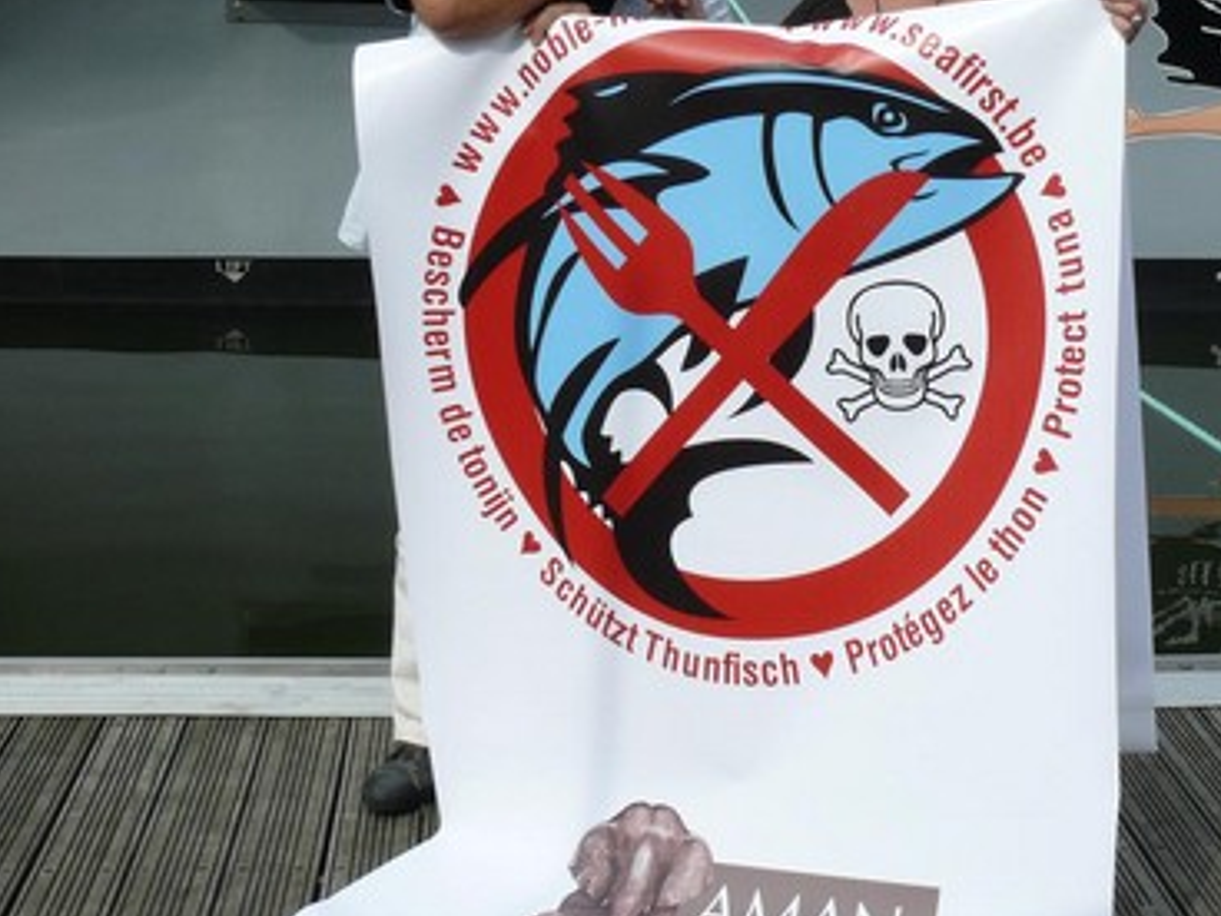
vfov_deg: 24.8
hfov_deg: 31.7
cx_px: 1012
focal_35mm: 59
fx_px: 2081
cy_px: 373
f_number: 6.3
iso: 100
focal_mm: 7.4
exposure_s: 1/400
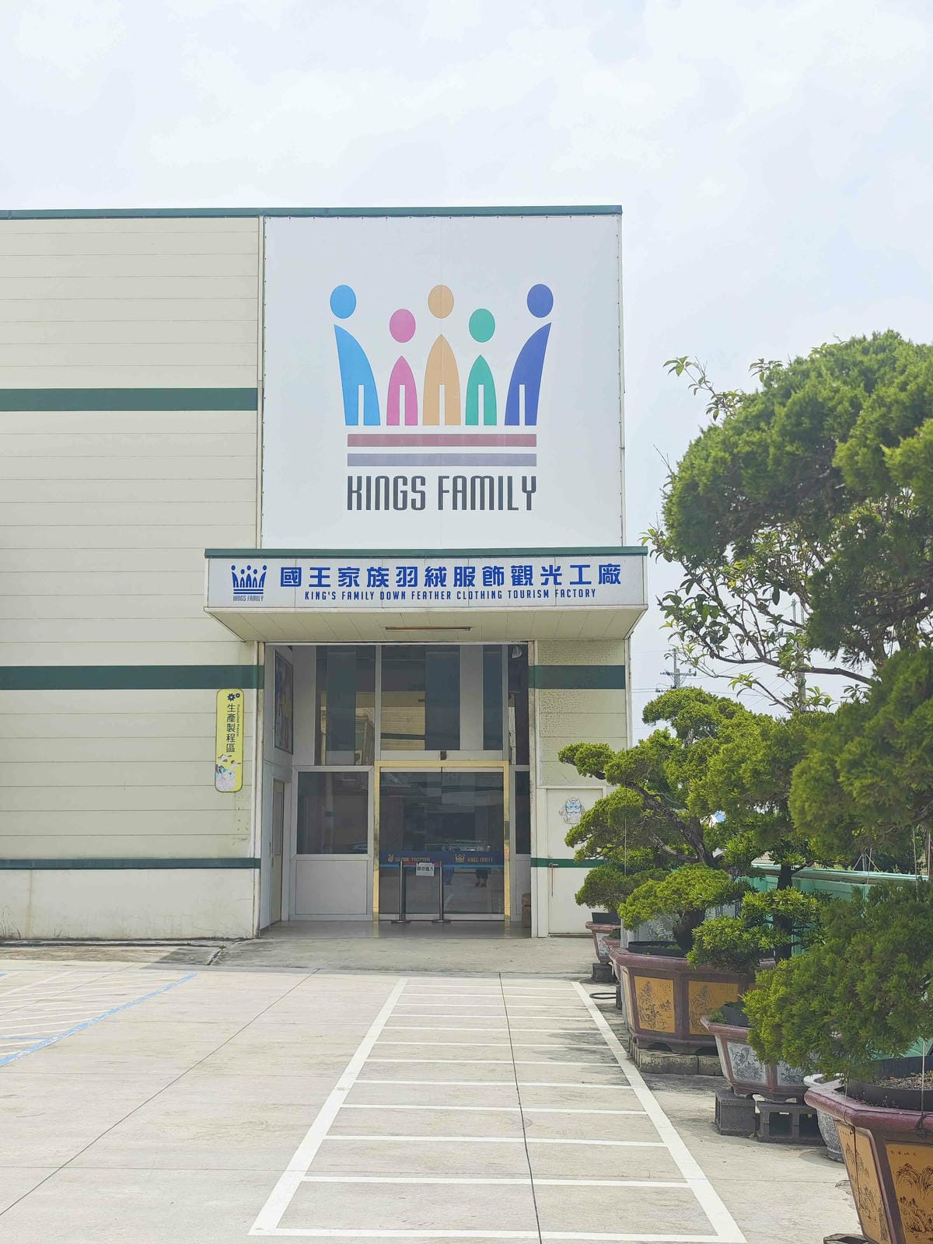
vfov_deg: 45.8
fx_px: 1473
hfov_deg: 35.1
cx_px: 466
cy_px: 622
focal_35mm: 41
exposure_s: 1/2182
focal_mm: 8.72
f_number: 2
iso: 51
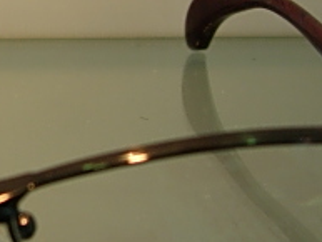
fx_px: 1173
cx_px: -78
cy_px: 63
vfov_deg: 11.7
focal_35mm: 126
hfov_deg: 15.0
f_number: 2.8
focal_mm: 7.8
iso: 64
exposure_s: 1/136
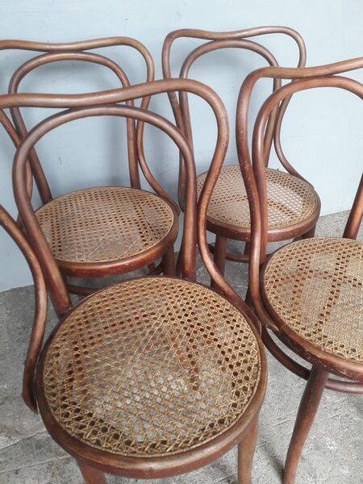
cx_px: 182
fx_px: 378
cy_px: 242
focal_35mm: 27
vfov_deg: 65.3
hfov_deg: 51.4
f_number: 1.9
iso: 100
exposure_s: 1/50
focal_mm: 3.6
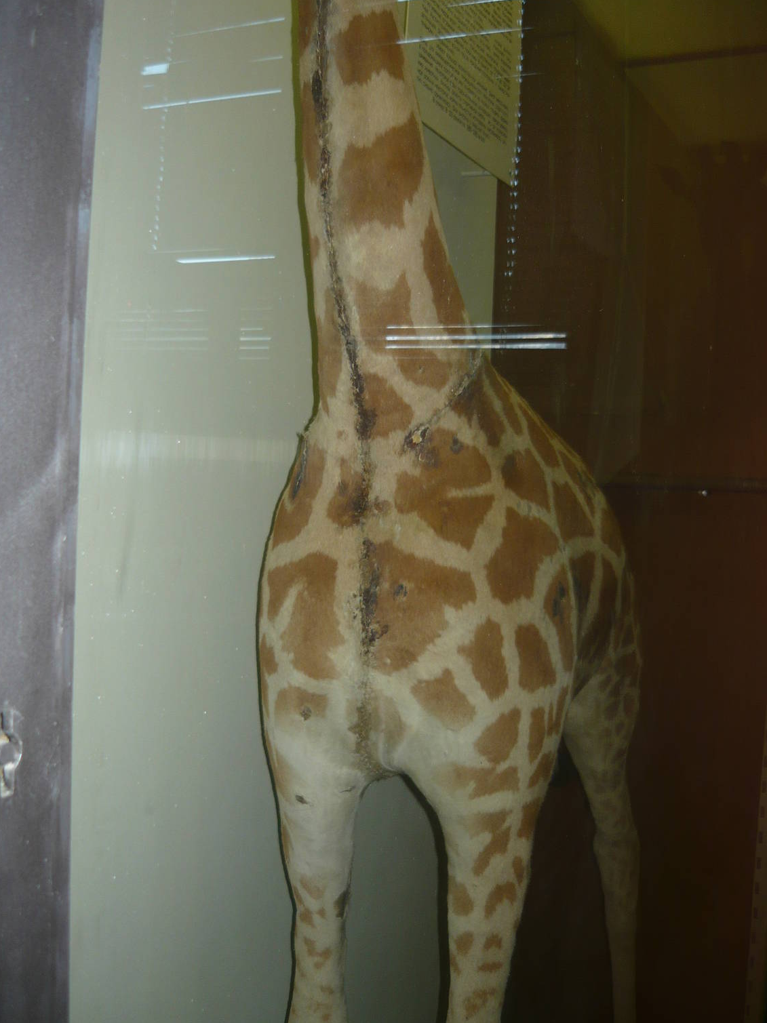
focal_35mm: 35
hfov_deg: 40.7
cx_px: 387
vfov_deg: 52.6
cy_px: 494
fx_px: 1034
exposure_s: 1/30
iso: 100
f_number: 2.8
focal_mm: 5.5
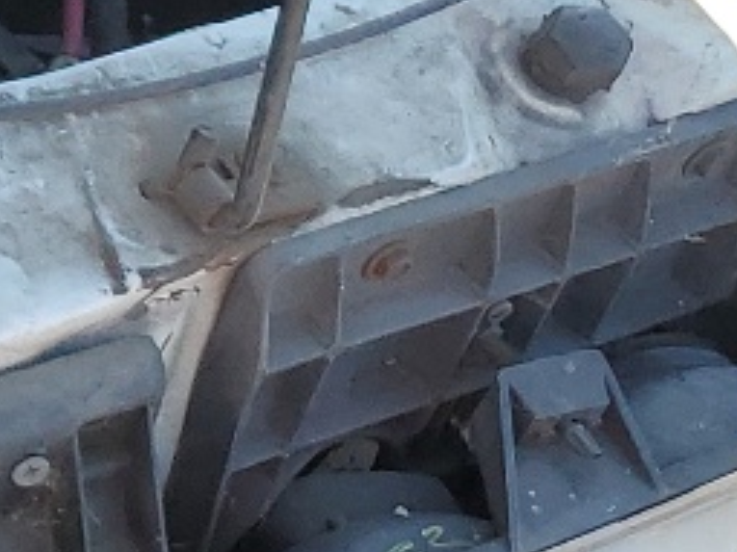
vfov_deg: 8.7
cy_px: -428
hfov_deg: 9.6
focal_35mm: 163
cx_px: -1445
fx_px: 3469
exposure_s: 1/556
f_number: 1.5
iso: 50
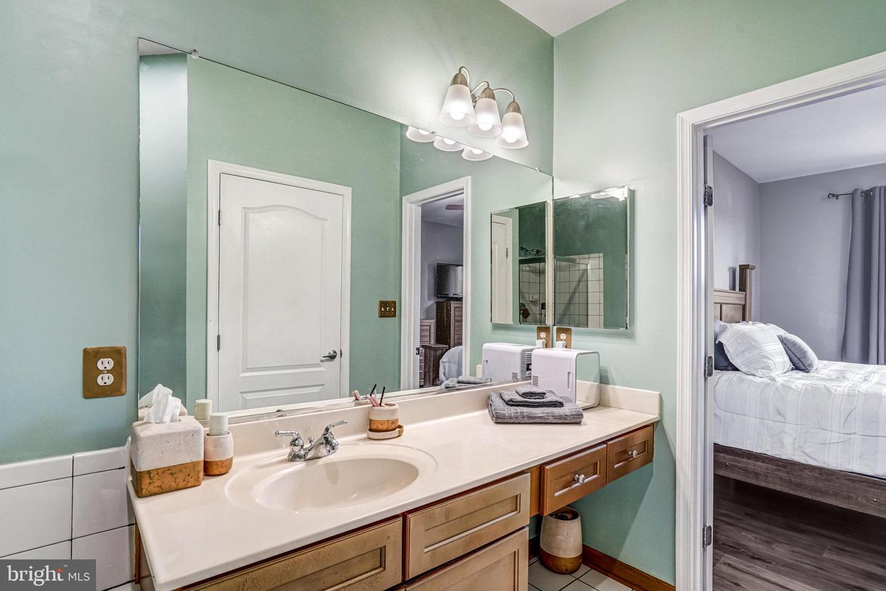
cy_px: 296
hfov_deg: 96.7
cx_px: 443
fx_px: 394
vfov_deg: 73.7
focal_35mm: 16
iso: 1250
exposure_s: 1/60
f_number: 8
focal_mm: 16
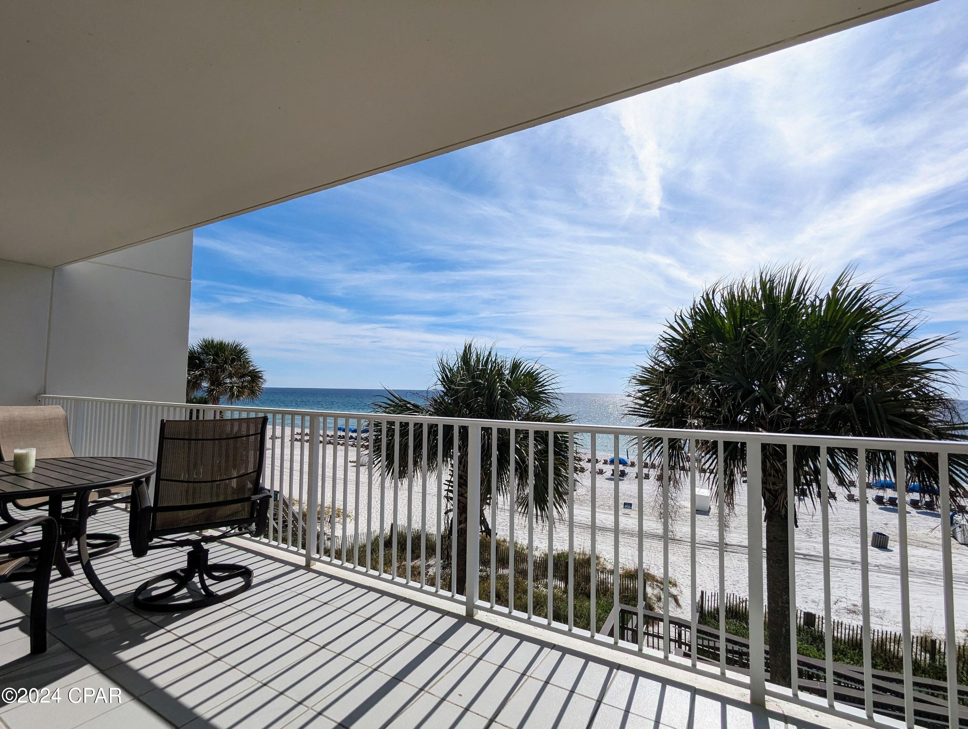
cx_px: 484
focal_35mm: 16
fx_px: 448
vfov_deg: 78.2
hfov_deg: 94.4
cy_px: 364
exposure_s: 1/4049
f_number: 2.2
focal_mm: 2.35
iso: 57
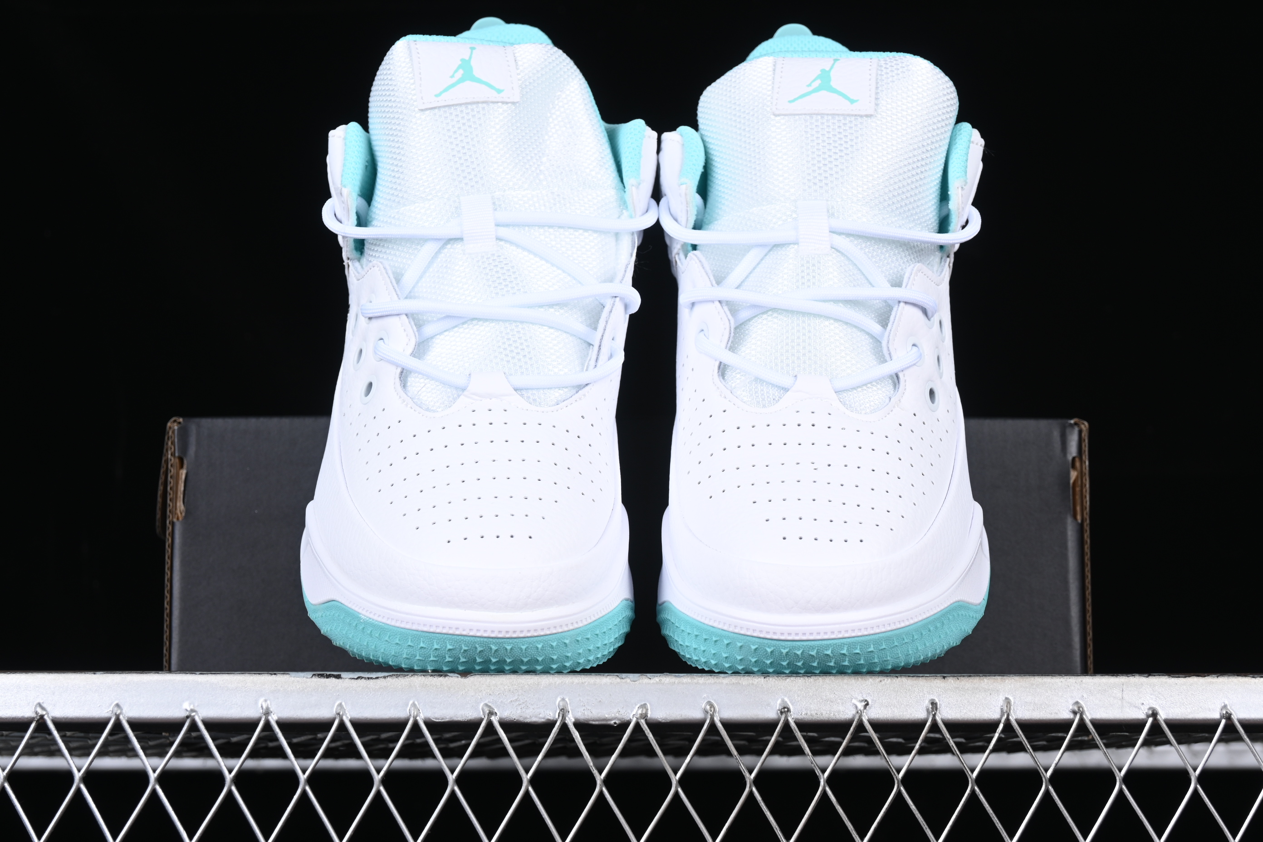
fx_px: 2631
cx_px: 632
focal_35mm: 75
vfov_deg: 18.2
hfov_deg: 27.0
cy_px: 421
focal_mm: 50
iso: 160
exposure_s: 1/100
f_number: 8
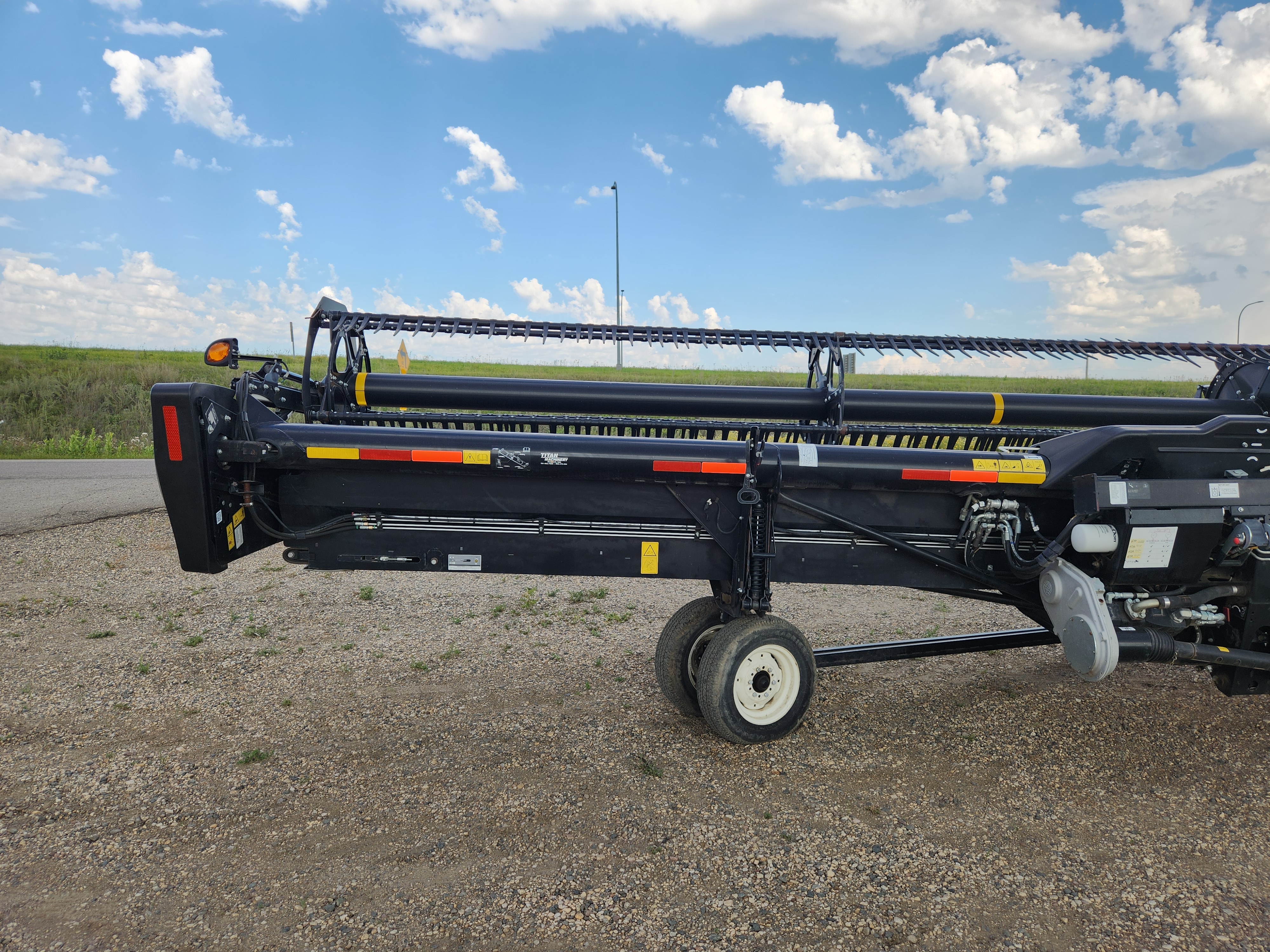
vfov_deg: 58.9
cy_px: 476
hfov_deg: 73.9
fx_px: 844
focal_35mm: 23
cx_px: 635
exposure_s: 1/758
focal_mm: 5.4
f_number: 1.8
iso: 20
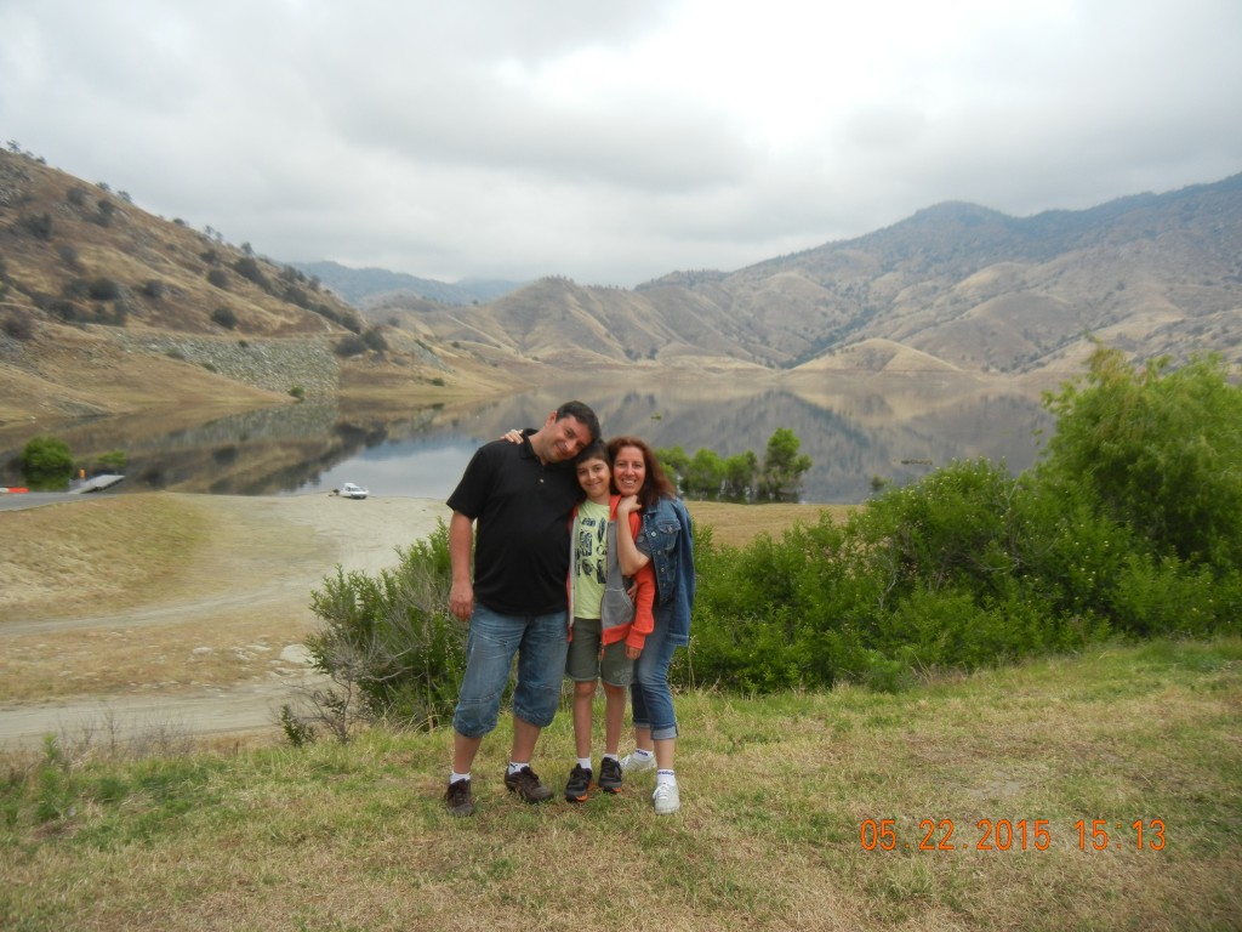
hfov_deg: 60.0
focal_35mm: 30
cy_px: 466
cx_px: 621
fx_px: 1076
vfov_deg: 46.8
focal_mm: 5.4
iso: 160
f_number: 3.5
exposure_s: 1/920
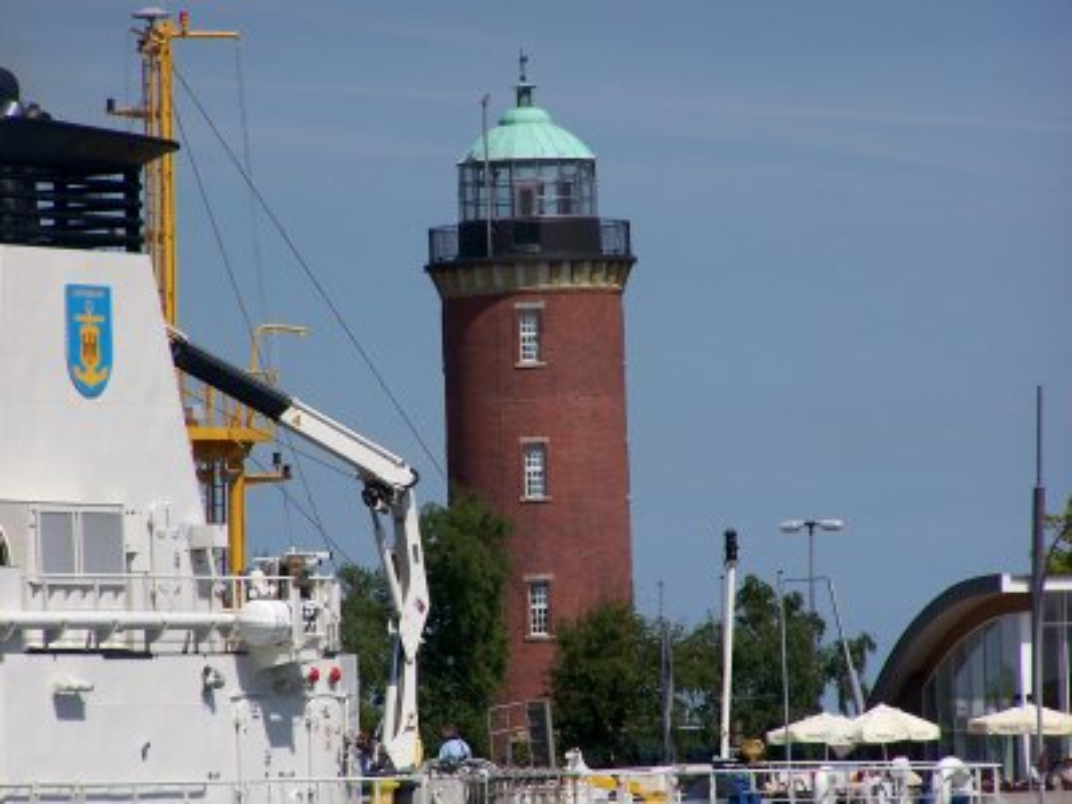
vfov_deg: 4.1
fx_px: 11365
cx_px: 536
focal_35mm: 367
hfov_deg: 5.4
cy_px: 402
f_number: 5
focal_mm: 60.8
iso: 80
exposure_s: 1/1000
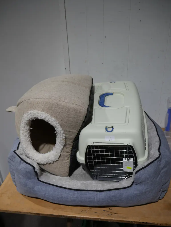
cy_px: 114
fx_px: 197
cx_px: 86
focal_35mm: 30
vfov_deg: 59.9
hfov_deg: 46.8
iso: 200
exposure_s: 1/125
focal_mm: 15
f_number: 3.6
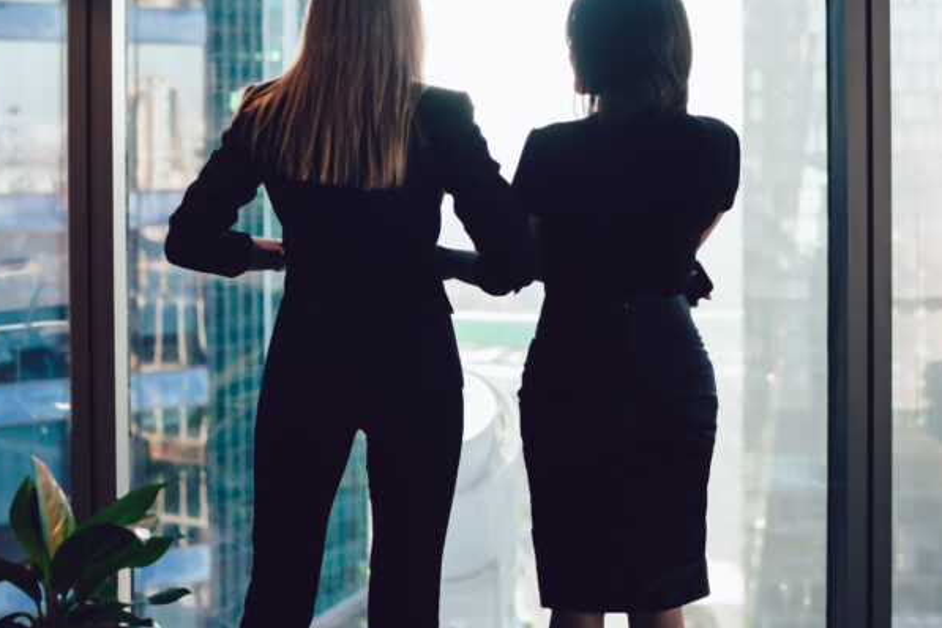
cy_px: 121
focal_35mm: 60
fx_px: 1570
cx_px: 409
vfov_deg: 22.3
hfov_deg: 33.4
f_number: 2
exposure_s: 1/200
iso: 160
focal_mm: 35
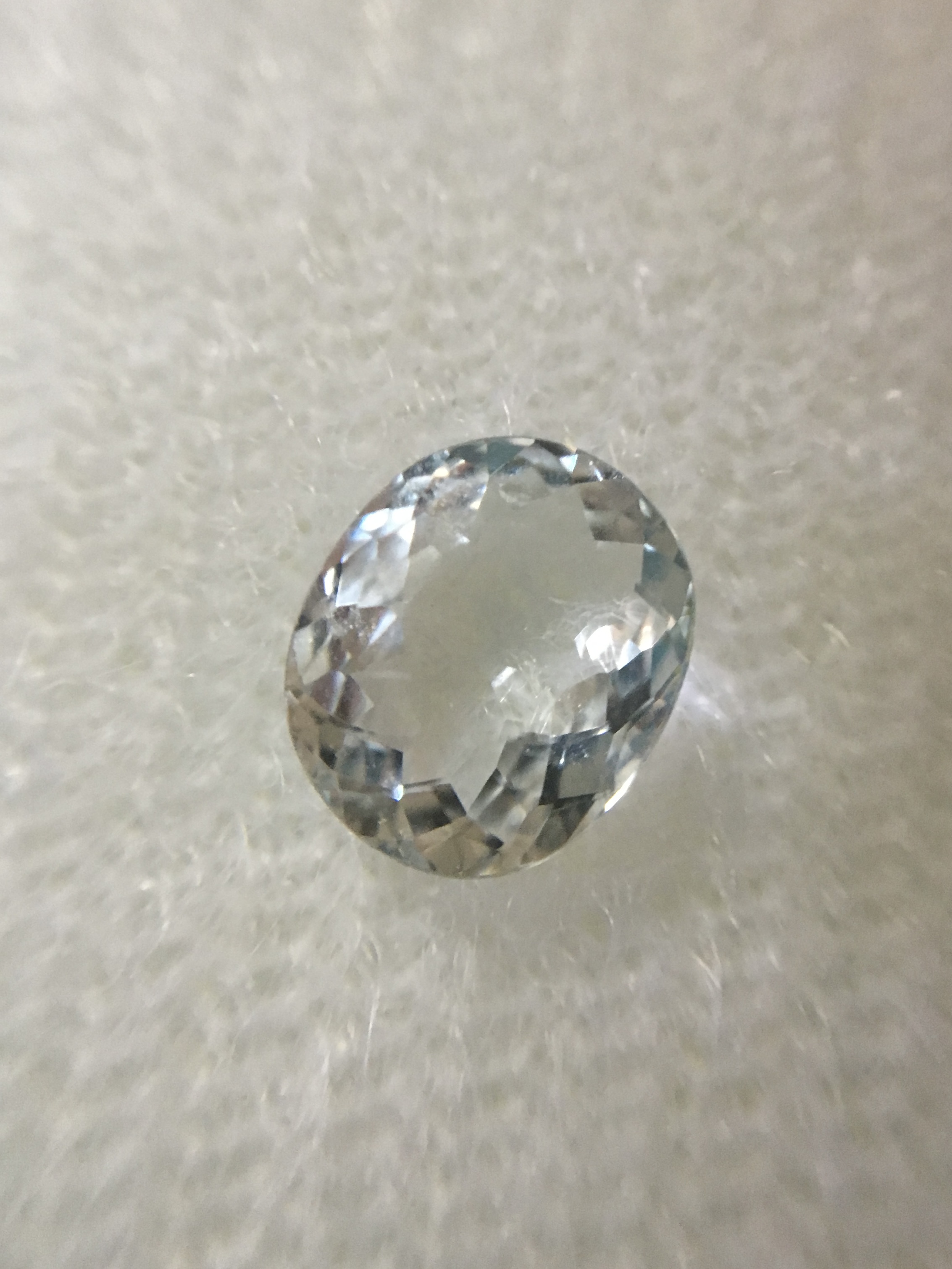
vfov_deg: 61.7
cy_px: 634
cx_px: 476
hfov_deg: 48.2
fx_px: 1063
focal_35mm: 29
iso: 200
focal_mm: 4.15
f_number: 2.2
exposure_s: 1/33
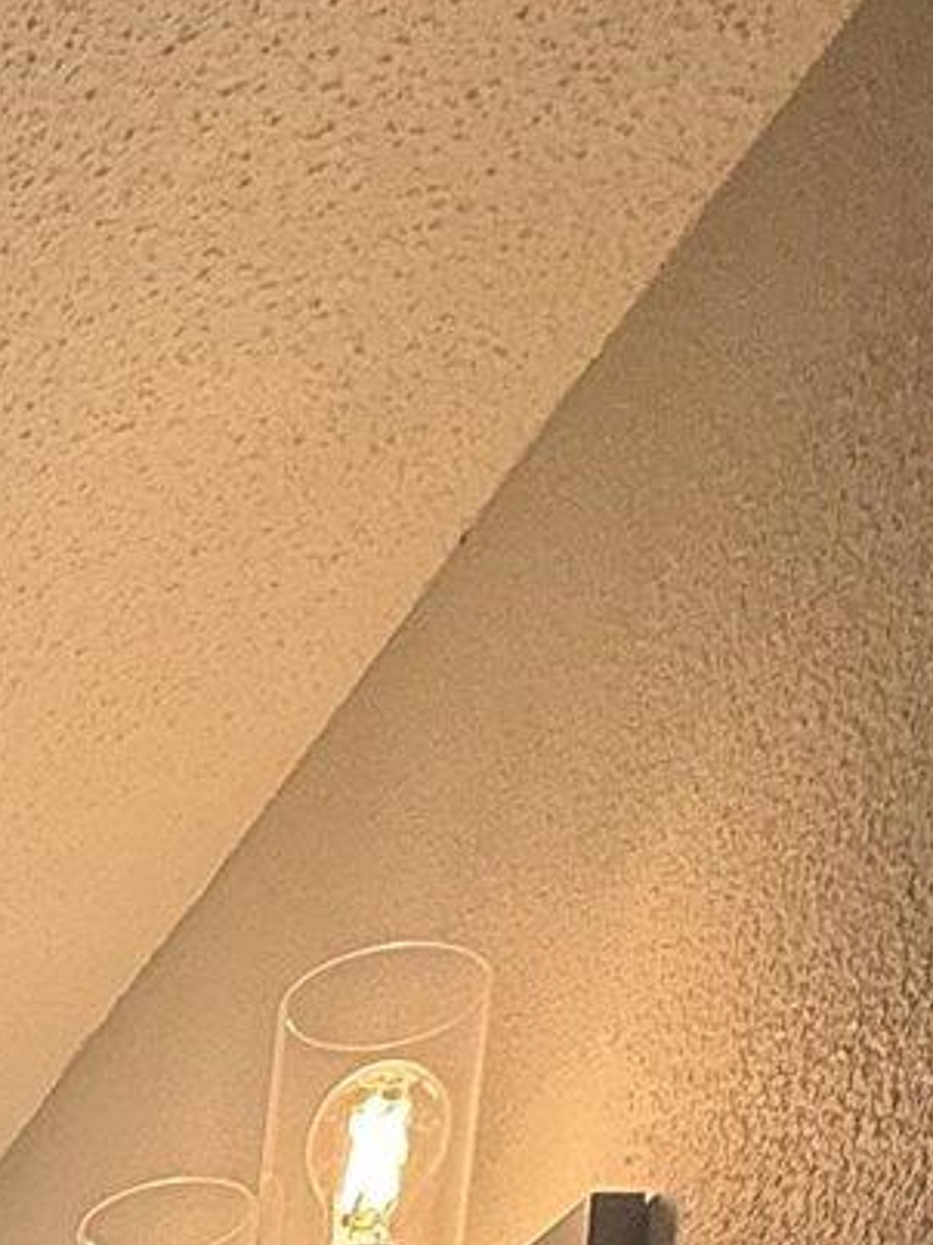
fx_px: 2876
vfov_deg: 14.7
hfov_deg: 15.1
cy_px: 3031
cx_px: -905
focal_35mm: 80
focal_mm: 2.22
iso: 64
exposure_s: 1/228
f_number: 2.2
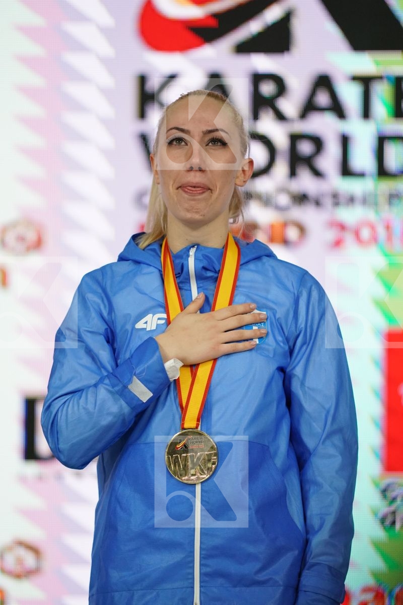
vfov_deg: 5.2
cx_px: 202
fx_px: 6716
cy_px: 302
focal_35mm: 400
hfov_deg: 3.4
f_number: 2.8
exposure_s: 1/500
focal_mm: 400
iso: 3200
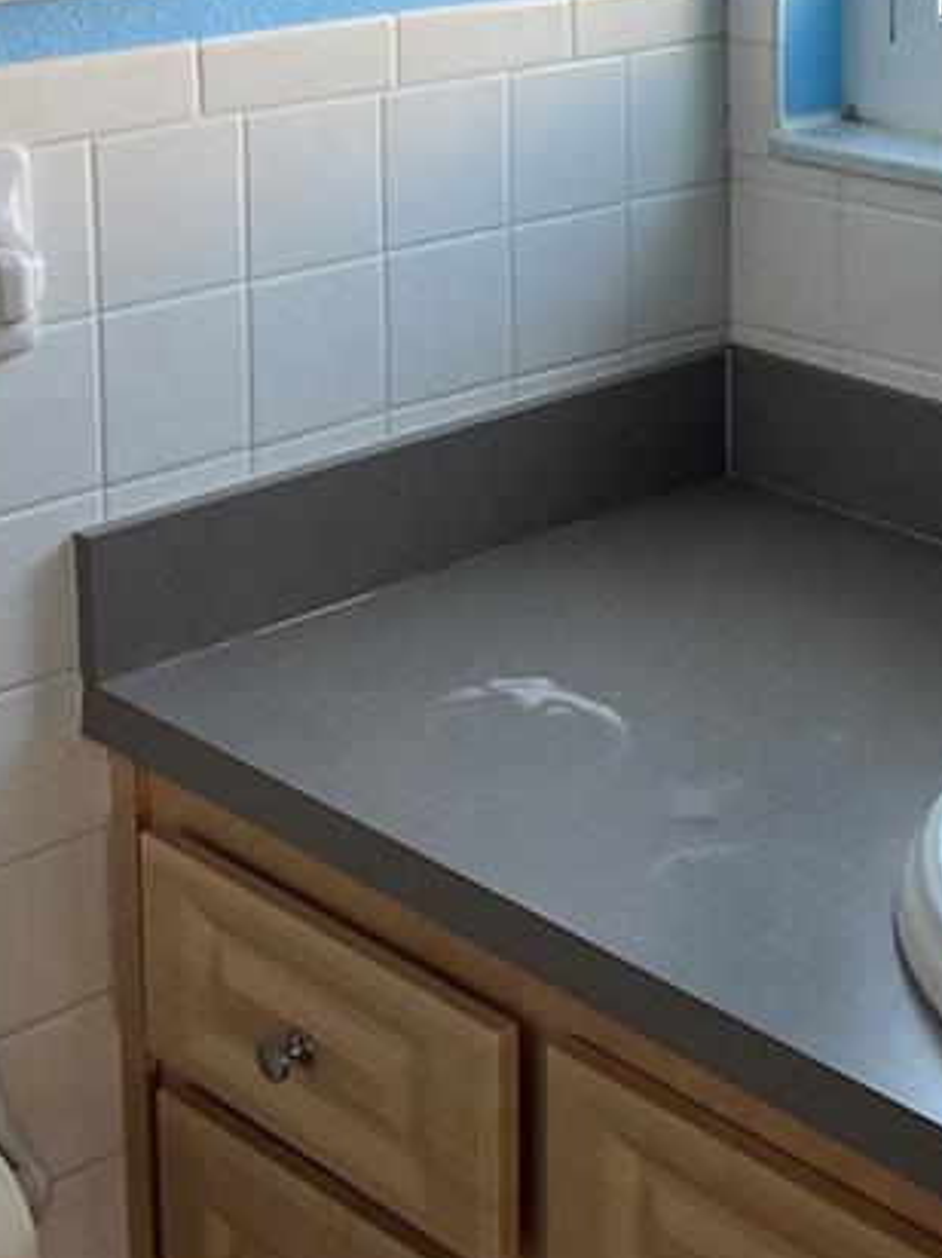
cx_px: 700
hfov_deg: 19.2
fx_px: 2759
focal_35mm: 76
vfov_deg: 24.7
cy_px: 55
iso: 100
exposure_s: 1/121
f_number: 1.5
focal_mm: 5.7
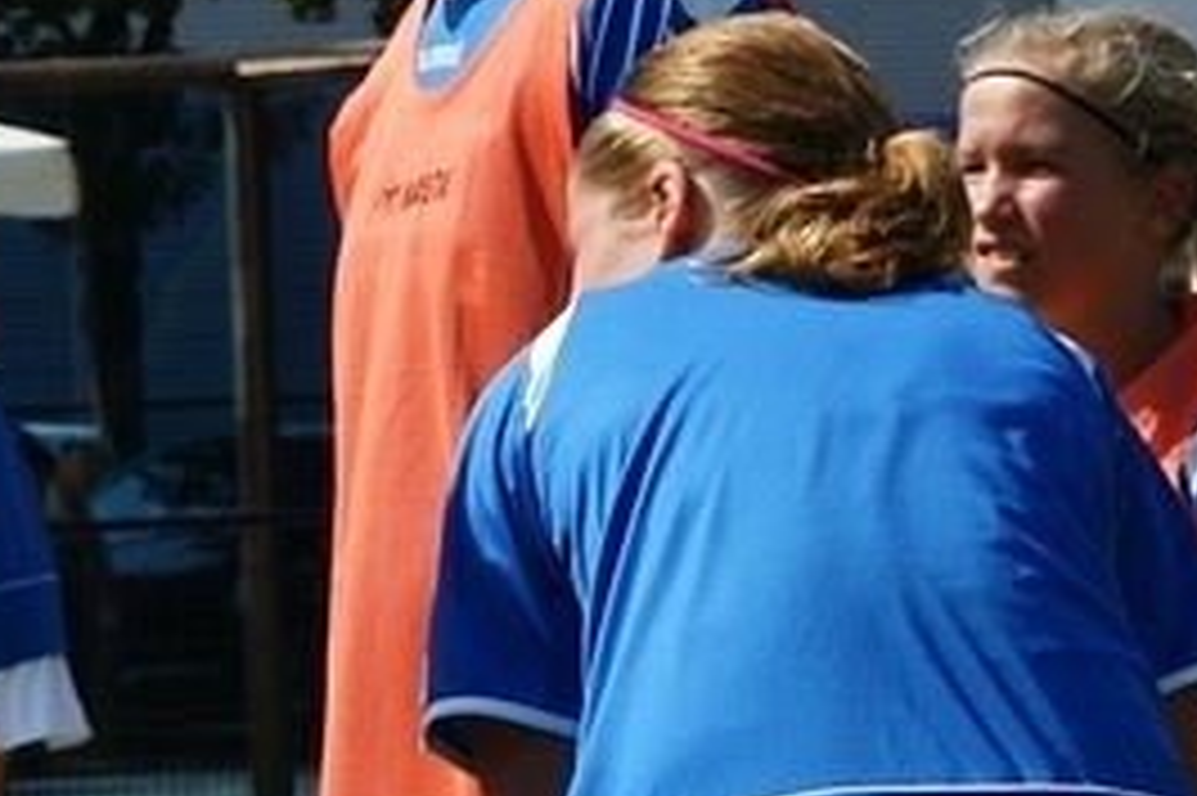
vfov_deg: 3.4
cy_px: 866
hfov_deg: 5.1
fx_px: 13491
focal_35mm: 406
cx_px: 112
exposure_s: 1/320
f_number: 10
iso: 200
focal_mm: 60
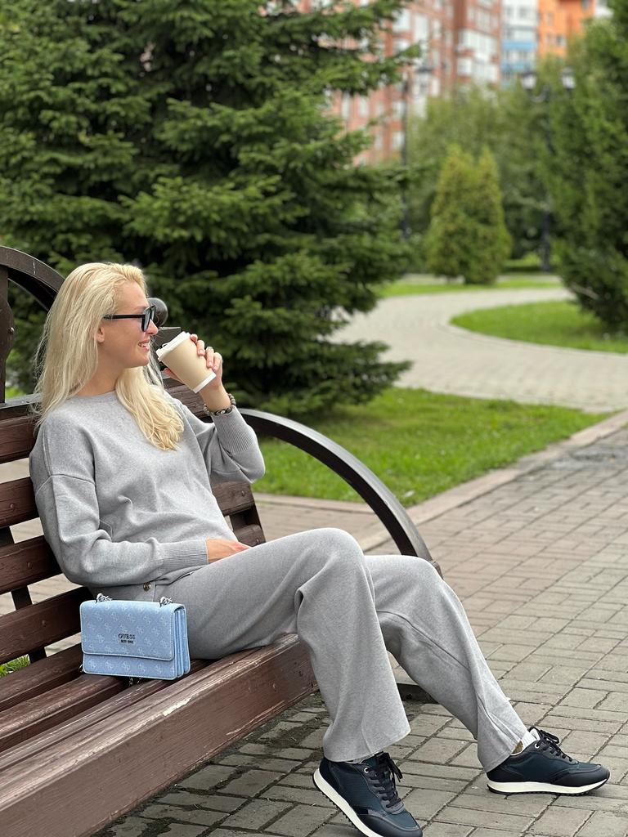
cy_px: 418
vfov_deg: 25.3
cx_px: 314
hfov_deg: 19.1
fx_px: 1863
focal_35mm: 77
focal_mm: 9
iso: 25
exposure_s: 1/161
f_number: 2.8
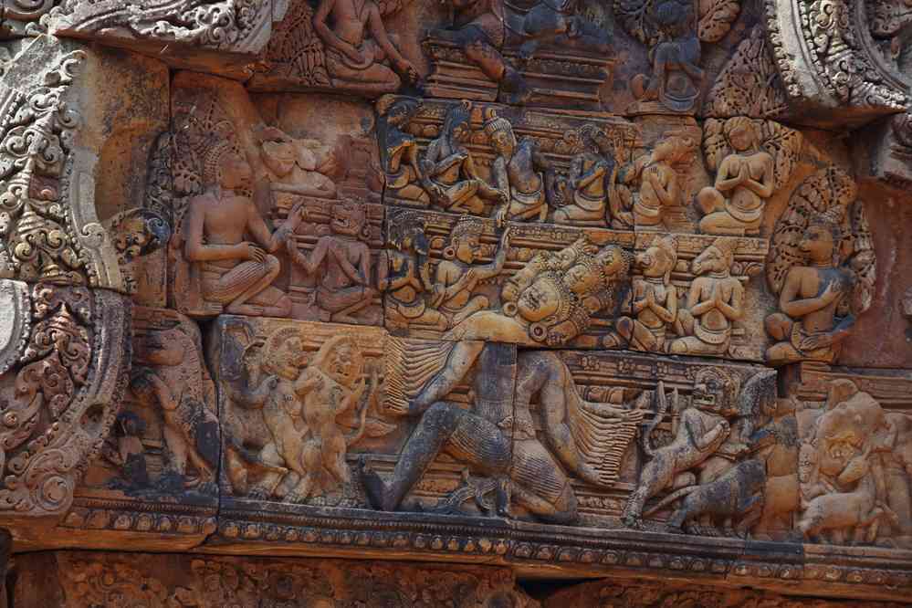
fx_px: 3724
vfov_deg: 9.3
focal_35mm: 147
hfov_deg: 14.0
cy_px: 304
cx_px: 456
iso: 400
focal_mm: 97.5
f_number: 6.3
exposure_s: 1/125
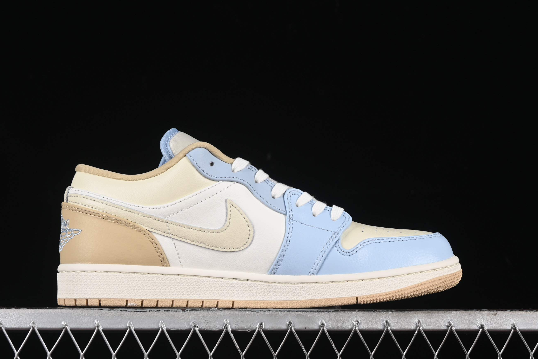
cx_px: 259
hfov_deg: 25.4
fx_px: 1195
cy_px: 190
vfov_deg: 17.1
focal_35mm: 80
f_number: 8
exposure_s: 1/80
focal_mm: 50
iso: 160
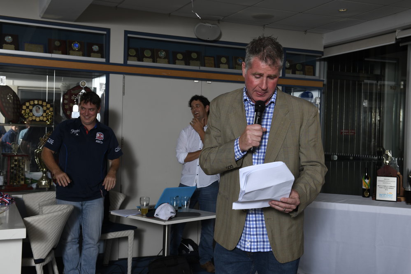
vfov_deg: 29.9
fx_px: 514
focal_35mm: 45
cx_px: 206
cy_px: 137
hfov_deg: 43.6
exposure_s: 1/125
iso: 320
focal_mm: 45
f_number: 9
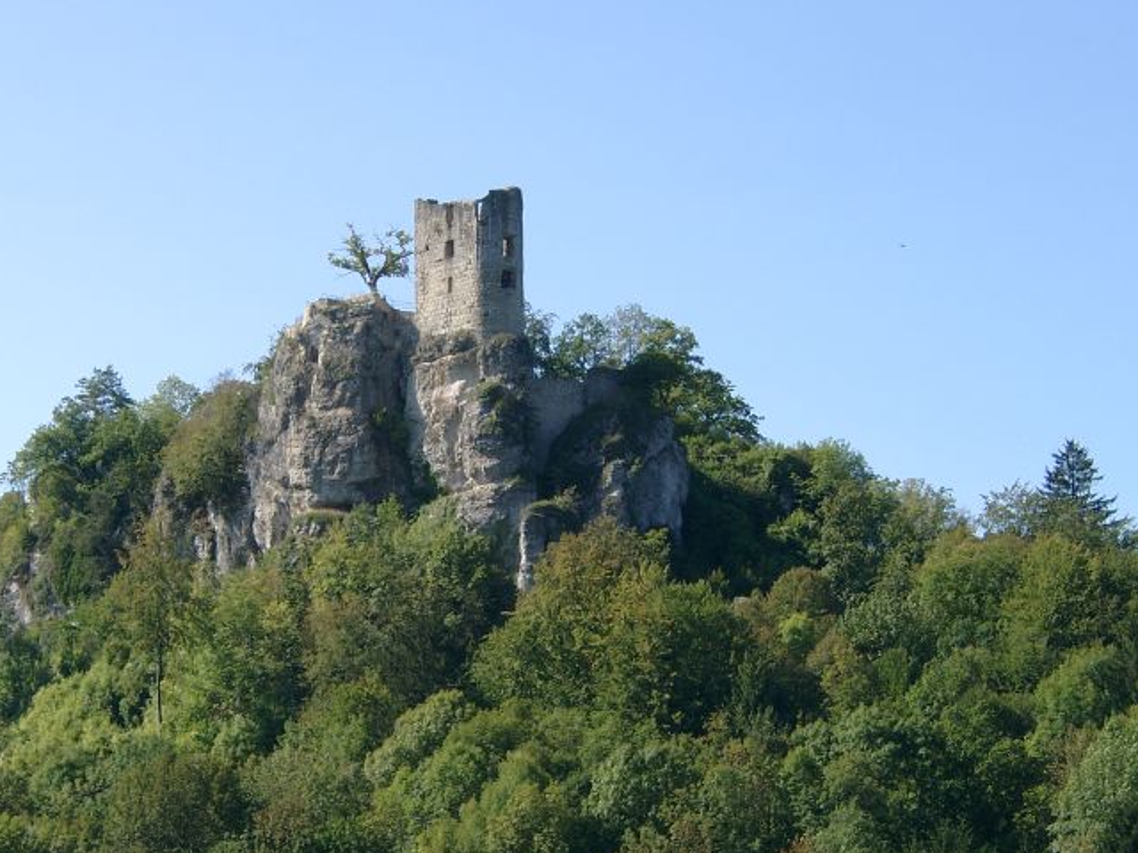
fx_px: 4109
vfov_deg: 11.9
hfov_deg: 15.8
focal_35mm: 125
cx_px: 446
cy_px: 442
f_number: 4
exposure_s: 1/359
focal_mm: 20.74
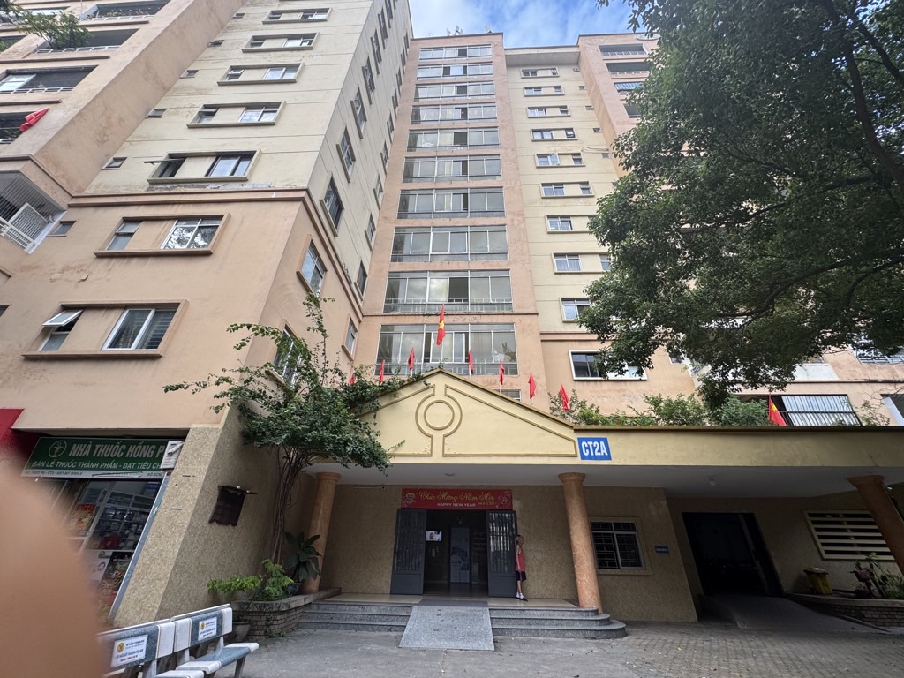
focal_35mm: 14
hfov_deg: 102.1
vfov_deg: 85.7
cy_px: 339
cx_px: 452
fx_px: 366
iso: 40
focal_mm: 2.22
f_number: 2.2
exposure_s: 1/258
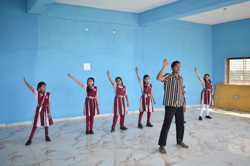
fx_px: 250
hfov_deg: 53.1
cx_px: 125
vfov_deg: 36.9
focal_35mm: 36
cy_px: 83
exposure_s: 1/160
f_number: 3.8
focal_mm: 24
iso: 320
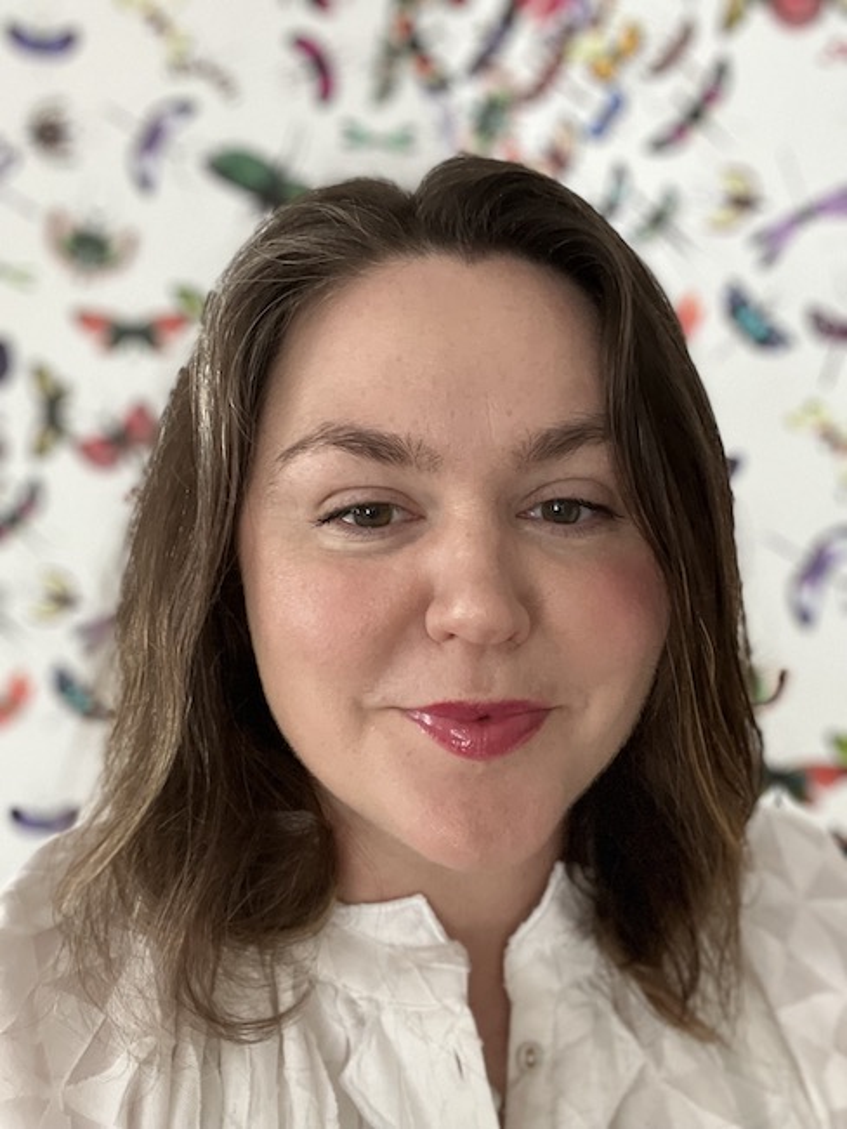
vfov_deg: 59.9
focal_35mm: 30
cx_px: 424
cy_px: 564
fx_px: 978
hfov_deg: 46.8
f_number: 2.2
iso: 400
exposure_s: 1/40
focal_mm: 2.71
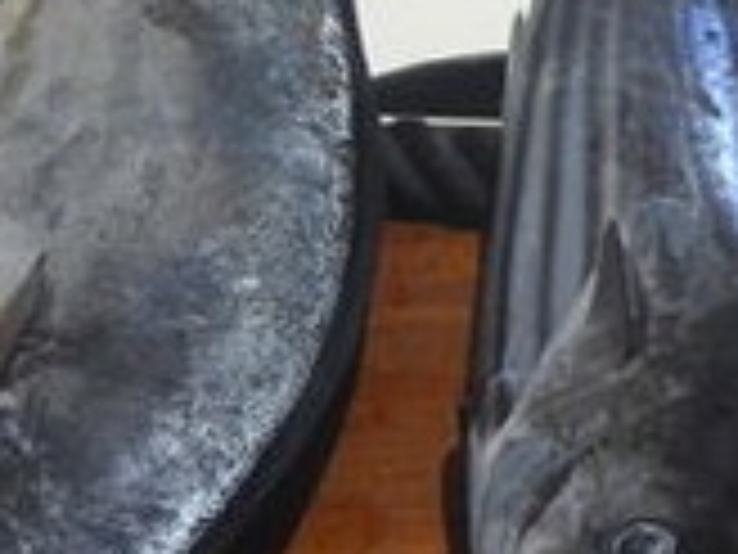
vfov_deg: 10.1
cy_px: 131
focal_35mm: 146
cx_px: 981
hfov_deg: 13.0
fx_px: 3113
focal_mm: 7.9
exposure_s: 1/500
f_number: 8
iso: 80
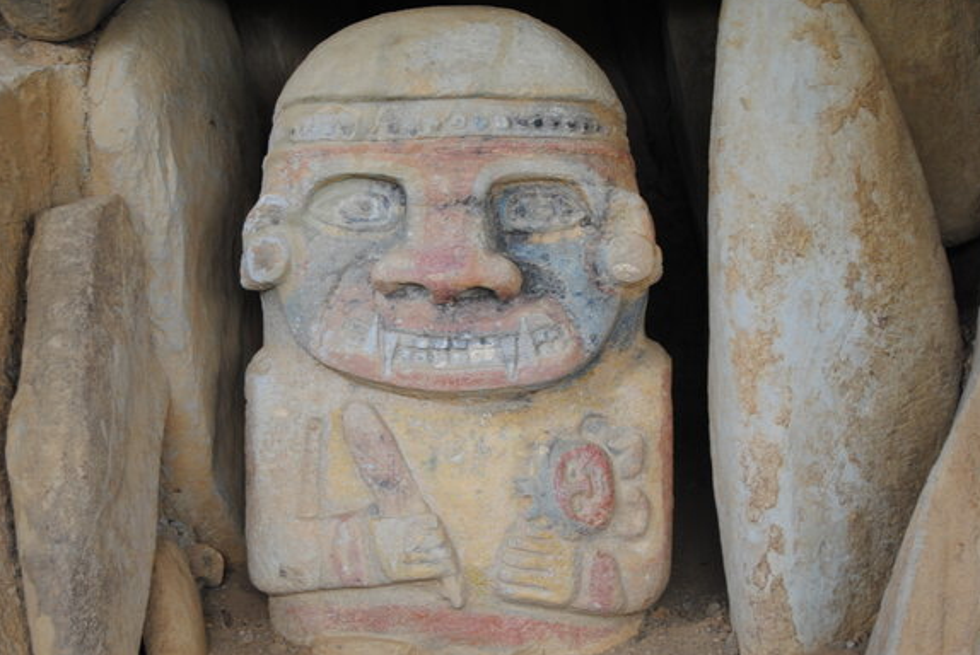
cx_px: 451
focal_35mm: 77
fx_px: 2098
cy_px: 341
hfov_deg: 26.3
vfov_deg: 17.8
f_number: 5.3
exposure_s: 1/80
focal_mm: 46
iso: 200
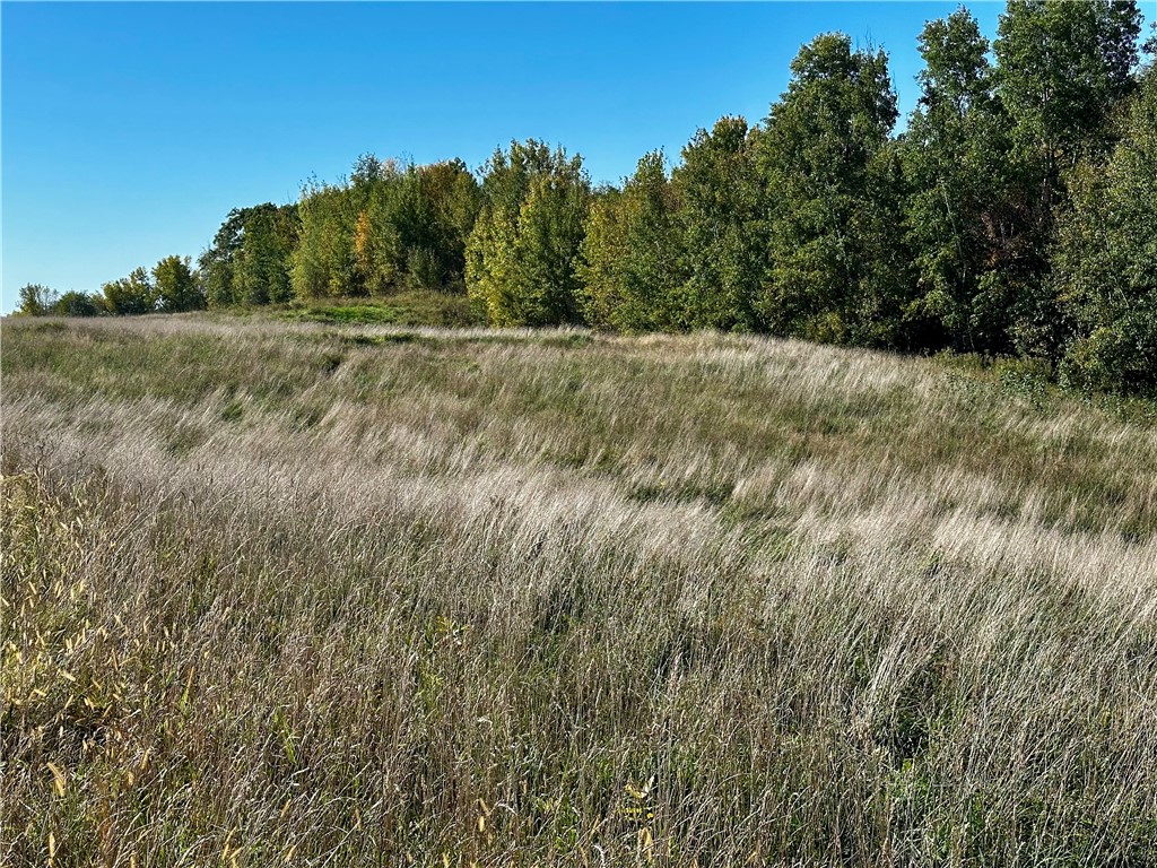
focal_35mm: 48
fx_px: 1604
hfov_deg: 39.7
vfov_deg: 30.3
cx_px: 578
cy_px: 434
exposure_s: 1/3257
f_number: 1.78
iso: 64
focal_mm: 6.86
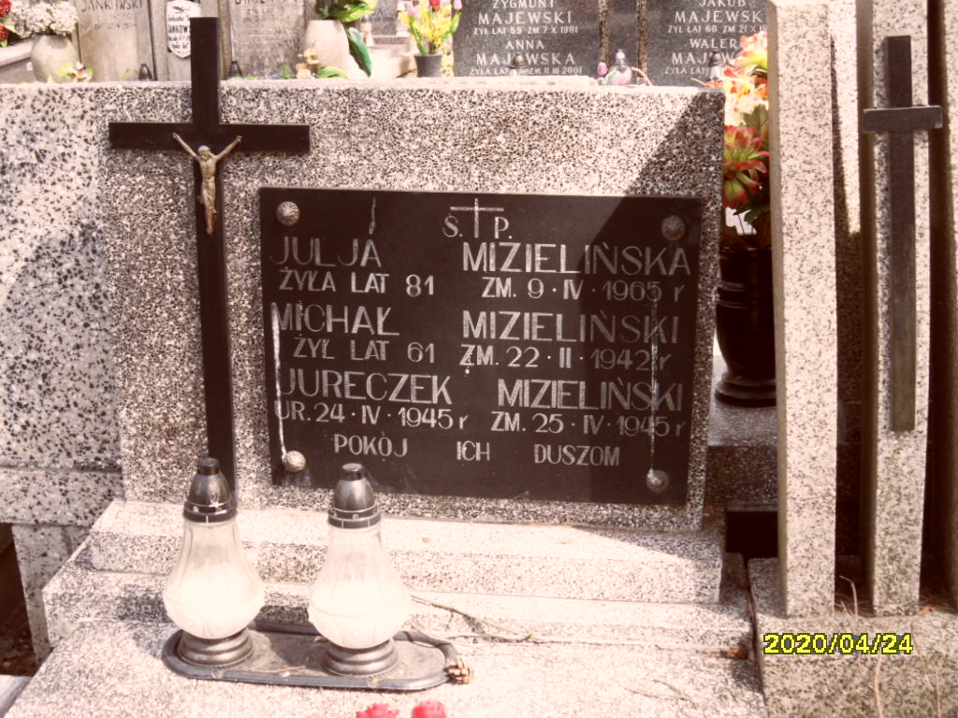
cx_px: 479
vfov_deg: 29.1
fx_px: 1384
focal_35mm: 50
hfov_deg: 38.2
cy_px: 359
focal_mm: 8.2
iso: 100
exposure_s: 1/90
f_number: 3.8
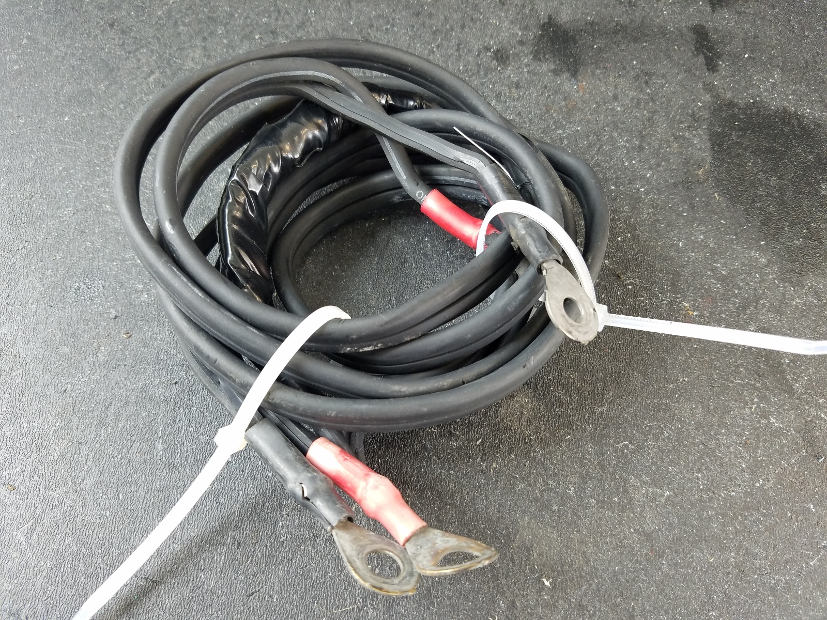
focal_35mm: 26
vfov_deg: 53.1
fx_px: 621
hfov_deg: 67.3
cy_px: 310
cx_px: 414
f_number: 1.7
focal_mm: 4.2
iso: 100
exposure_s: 1/60
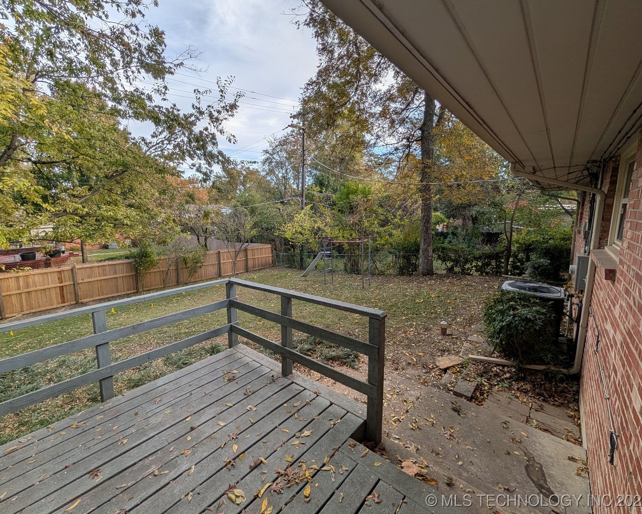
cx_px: 298
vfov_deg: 92.2
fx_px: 247
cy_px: 248
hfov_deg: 104.7
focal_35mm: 13
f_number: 1.7
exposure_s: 1/1395
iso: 47
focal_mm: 2.02
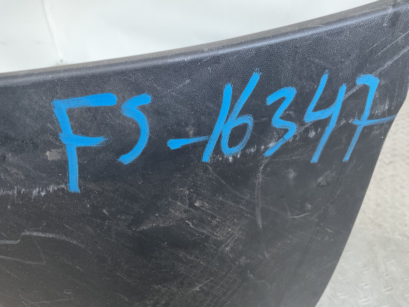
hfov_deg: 61.7
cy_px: 154
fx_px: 343
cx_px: 204
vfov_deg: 48.2
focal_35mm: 29
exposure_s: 1/33
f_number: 1.8
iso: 250
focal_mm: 3
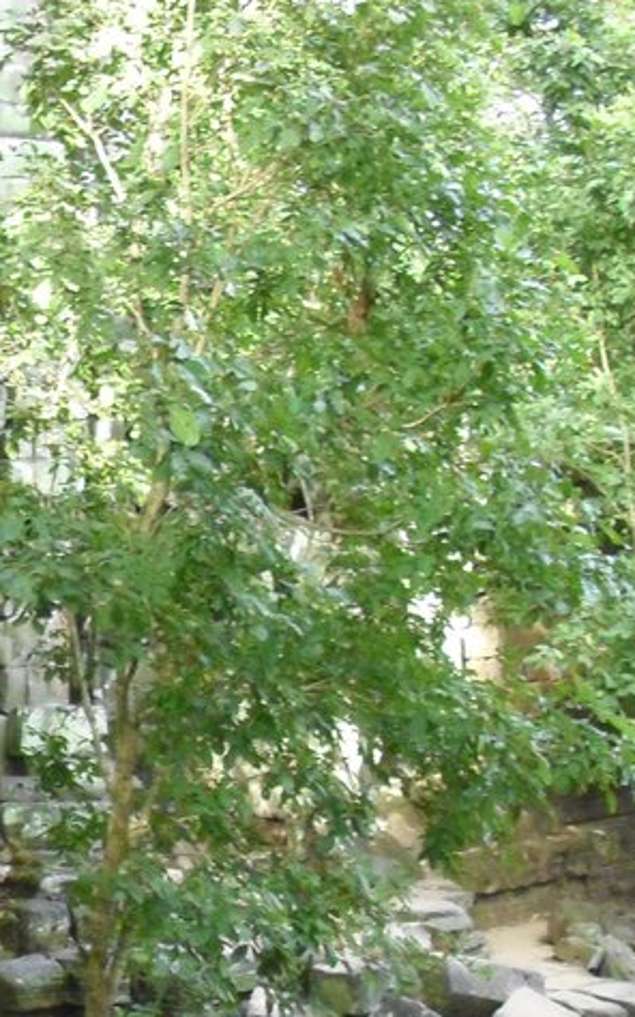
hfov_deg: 14.7
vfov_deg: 23.6
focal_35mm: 87
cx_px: -19
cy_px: 762
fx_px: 2410
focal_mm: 6.2
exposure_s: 1/100
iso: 400
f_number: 2.8
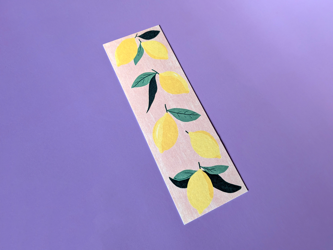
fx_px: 231
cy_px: 125
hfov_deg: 71.6
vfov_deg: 56.8
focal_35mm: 24
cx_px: 166
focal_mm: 4.53
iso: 154
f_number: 1.7
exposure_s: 1/56.4
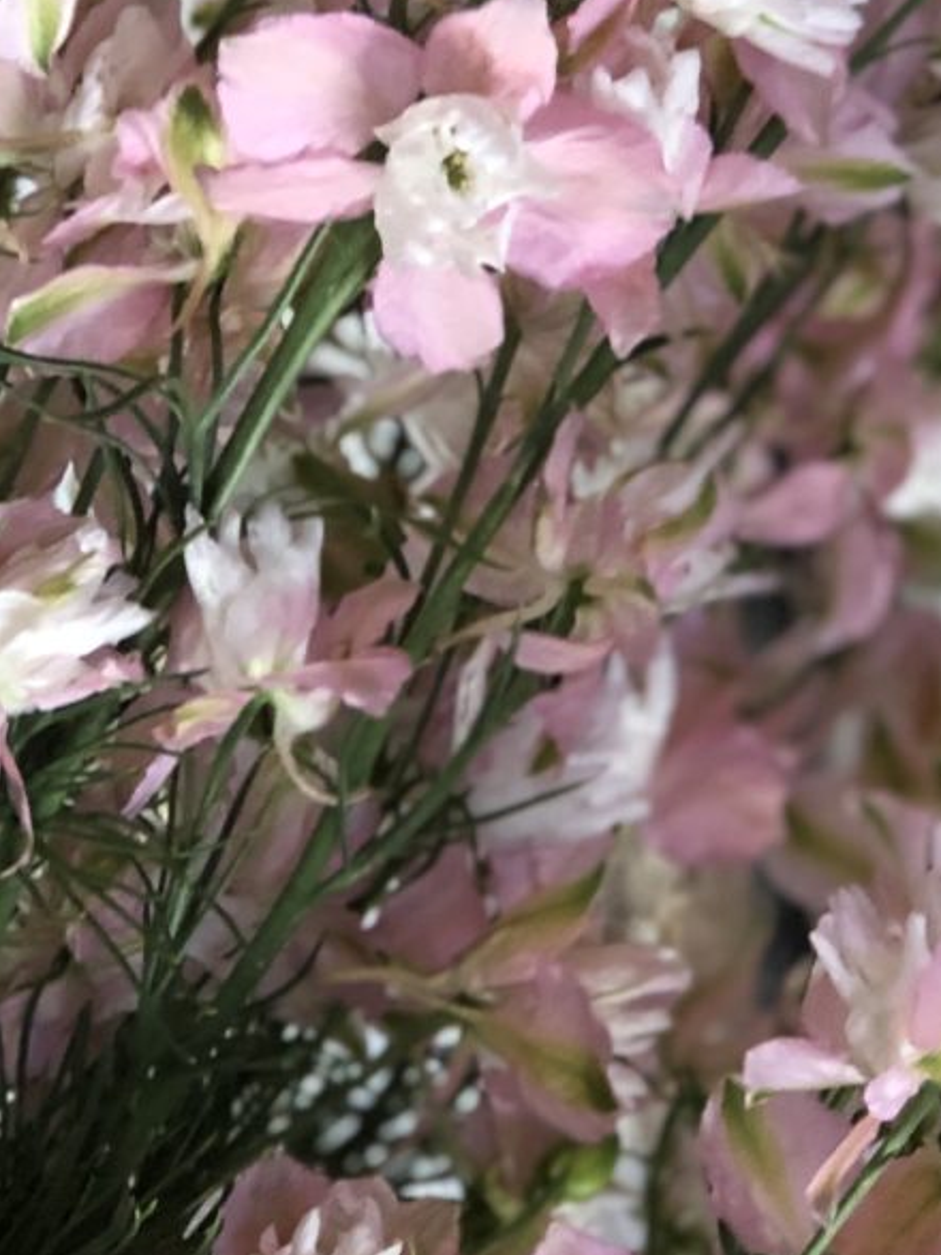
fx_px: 7215
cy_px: 210
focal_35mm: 199
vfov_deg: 9.9
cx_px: 306
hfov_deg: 7.5
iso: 80
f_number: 2.8
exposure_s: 1/30
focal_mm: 6.6
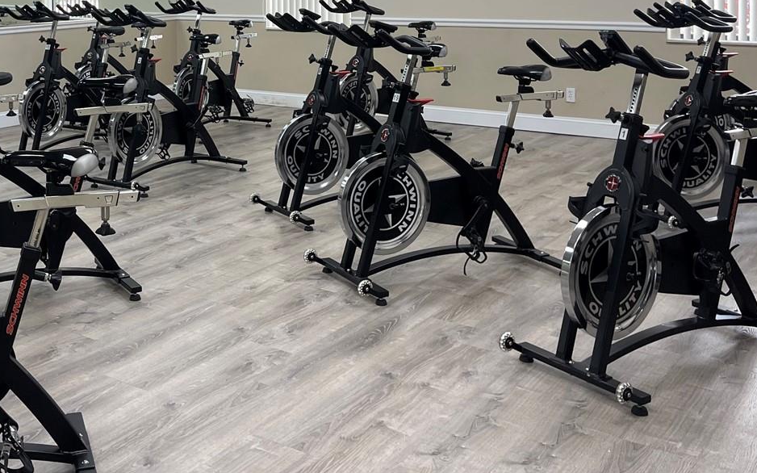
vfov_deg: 26.0
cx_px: 200
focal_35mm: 47
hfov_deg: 41.5
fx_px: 970
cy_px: 2
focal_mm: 5.1
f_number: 1.6
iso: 64
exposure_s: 1/60
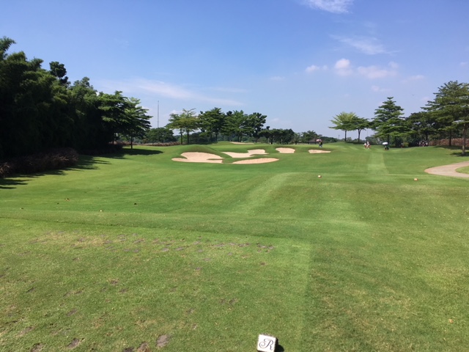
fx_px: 393
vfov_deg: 48.2
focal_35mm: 29
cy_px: 176
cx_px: 234
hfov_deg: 61.7
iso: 25
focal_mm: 4.15
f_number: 2.2
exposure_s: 1/1451
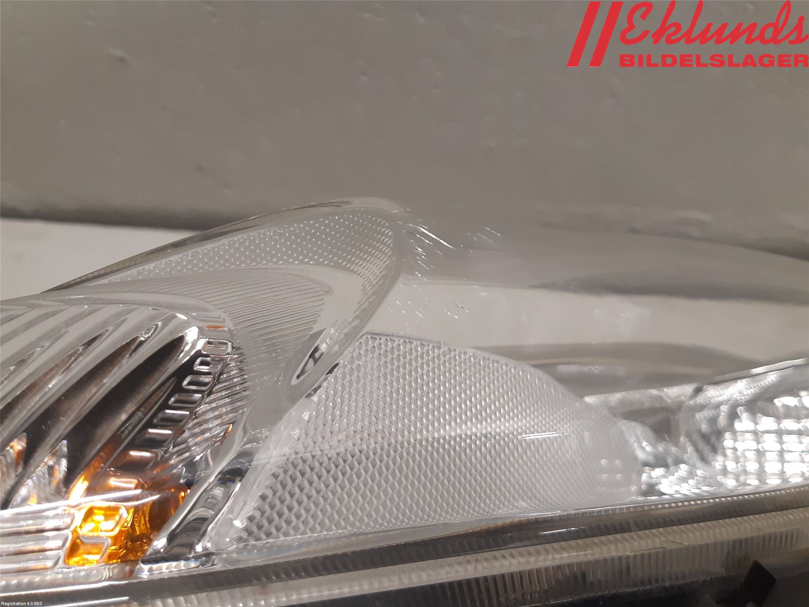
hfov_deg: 67.3
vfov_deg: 53.1
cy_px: 304
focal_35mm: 26
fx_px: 608
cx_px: 404
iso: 160
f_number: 1.7
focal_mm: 3.93
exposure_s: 1/50
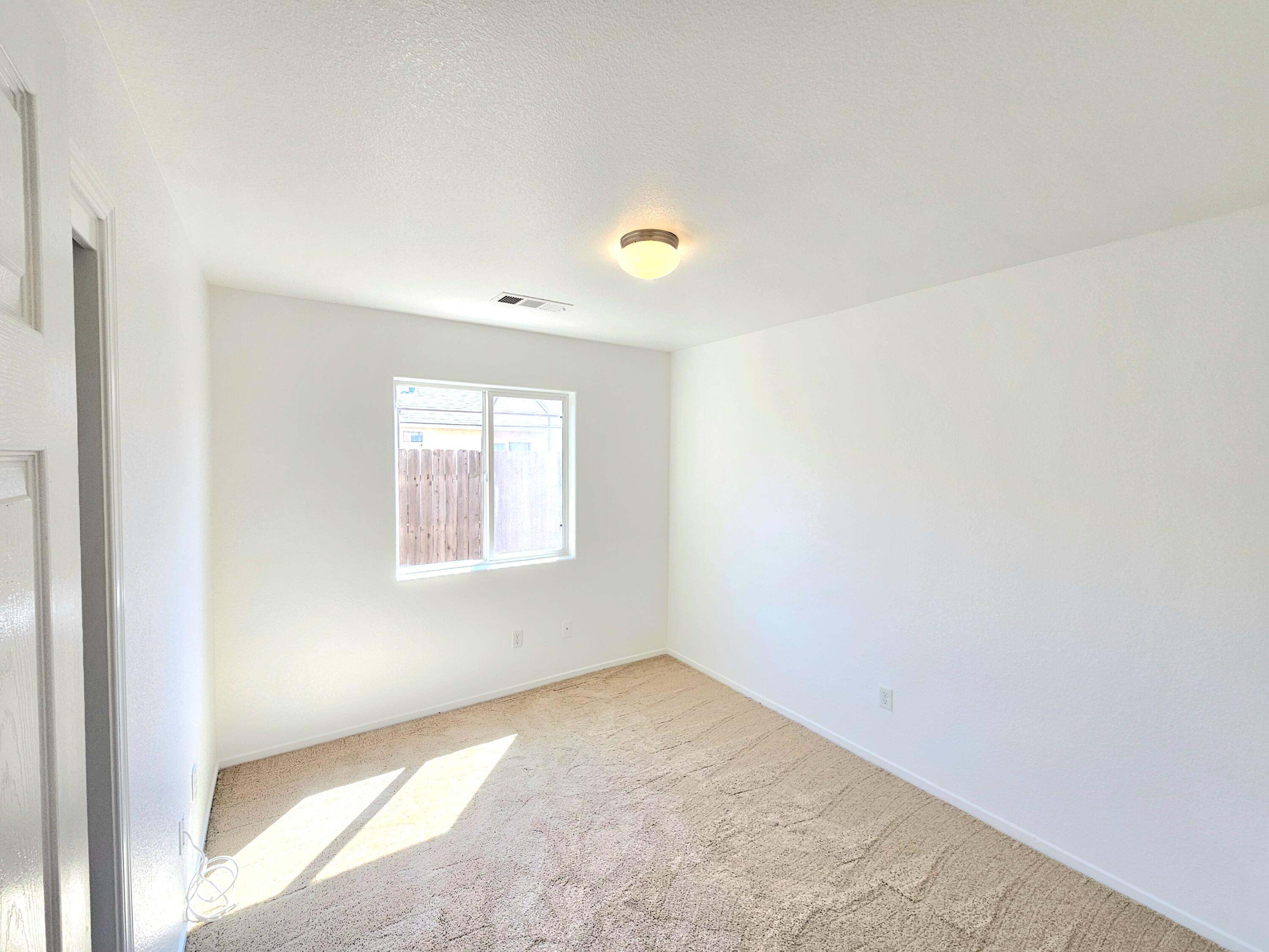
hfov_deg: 106.2
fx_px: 477
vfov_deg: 89.9
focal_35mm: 13
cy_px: 476
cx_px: 634
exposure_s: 1/120
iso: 64
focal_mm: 2.2
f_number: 2.2
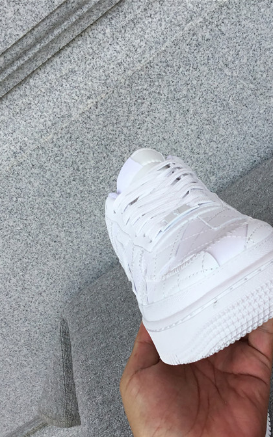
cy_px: 219
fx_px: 524
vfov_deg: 45.3
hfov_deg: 29.1
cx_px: 172
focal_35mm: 44
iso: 25
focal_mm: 3.3
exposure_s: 1/627
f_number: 2.4
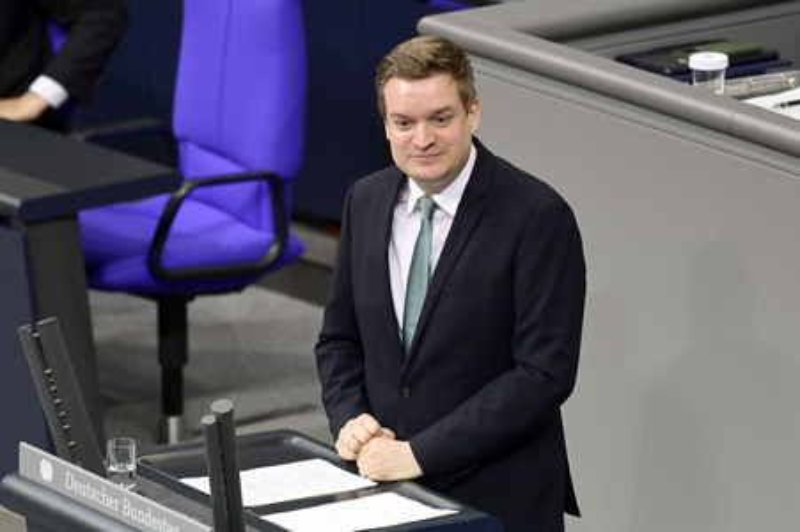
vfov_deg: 4.0
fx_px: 7550
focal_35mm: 340
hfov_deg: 6.1
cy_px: 266
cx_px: 400
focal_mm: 340
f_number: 5.6
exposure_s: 1/320
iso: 10000
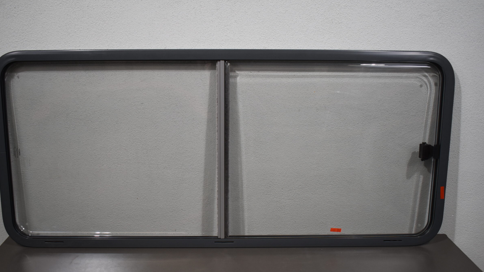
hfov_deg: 54.0
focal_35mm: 37
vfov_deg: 31.9
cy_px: 165
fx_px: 475
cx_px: 227
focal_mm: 22
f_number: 3.8
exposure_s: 1/250
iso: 560
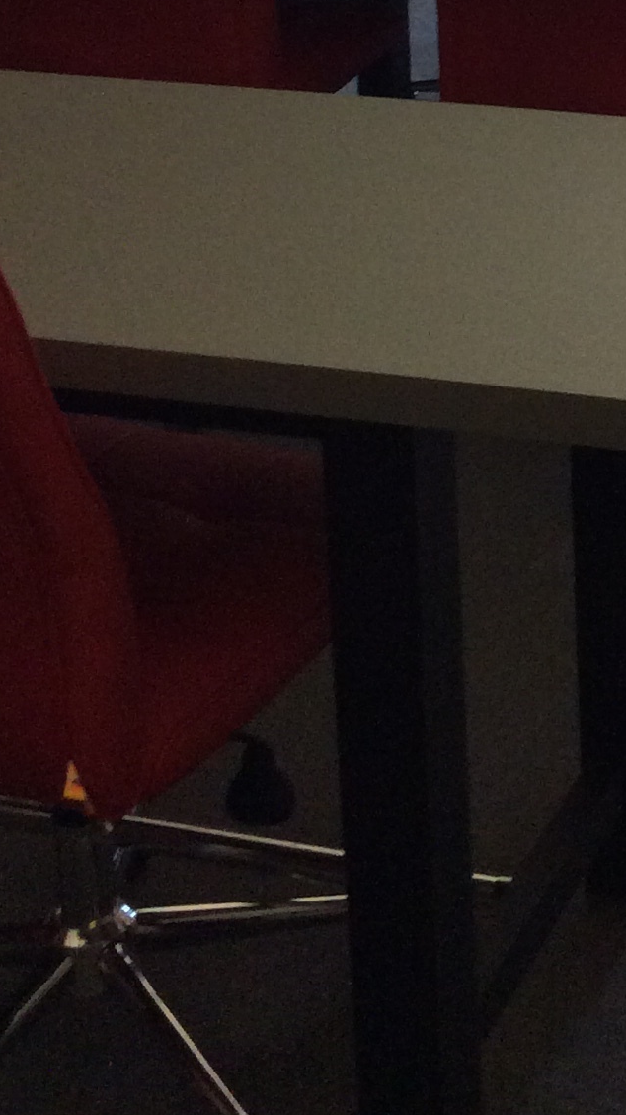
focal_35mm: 80
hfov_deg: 14.4
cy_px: -133
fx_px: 2362
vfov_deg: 24.6
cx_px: 842
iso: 125
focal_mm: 3.3
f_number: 2.4
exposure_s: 1/24
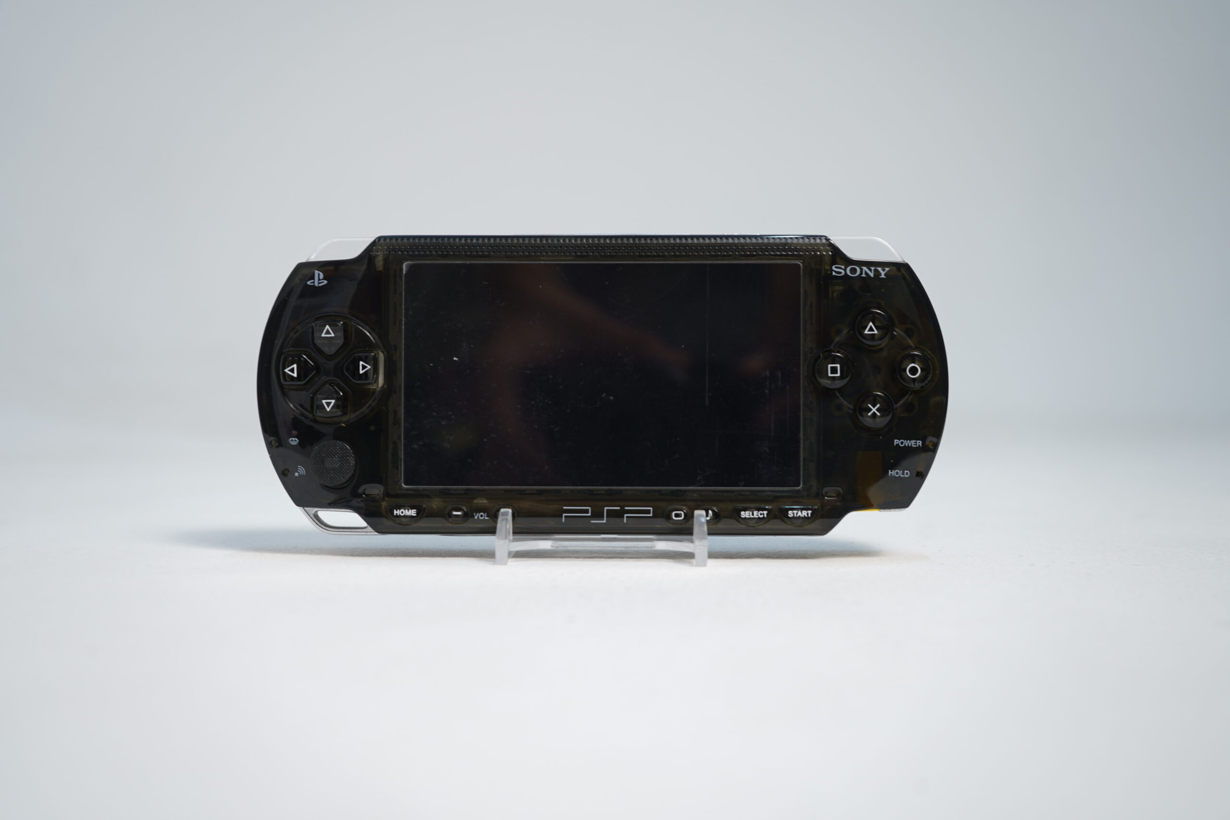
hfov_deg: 49.6
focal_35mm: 39
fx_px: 1332
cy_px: 410
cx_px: 615
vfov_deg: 34.2
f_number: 5.6
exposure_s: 1/6
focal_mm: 39
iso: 64
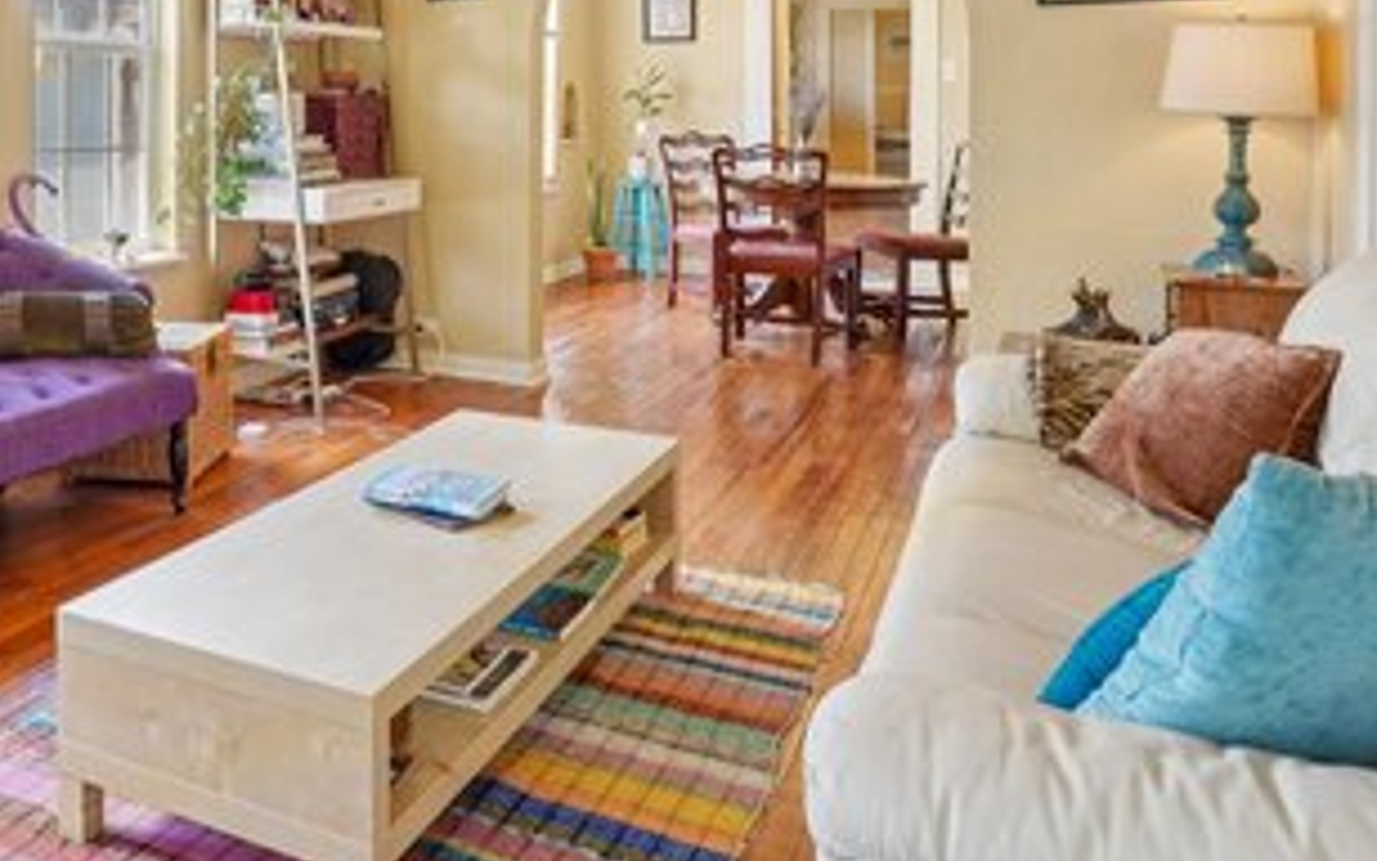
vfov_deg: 35.4
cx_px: 283
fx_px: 1276
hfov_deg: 53.1
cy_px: 105
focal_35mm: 34
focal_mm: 16
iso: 400
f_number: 8
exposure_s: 1/30
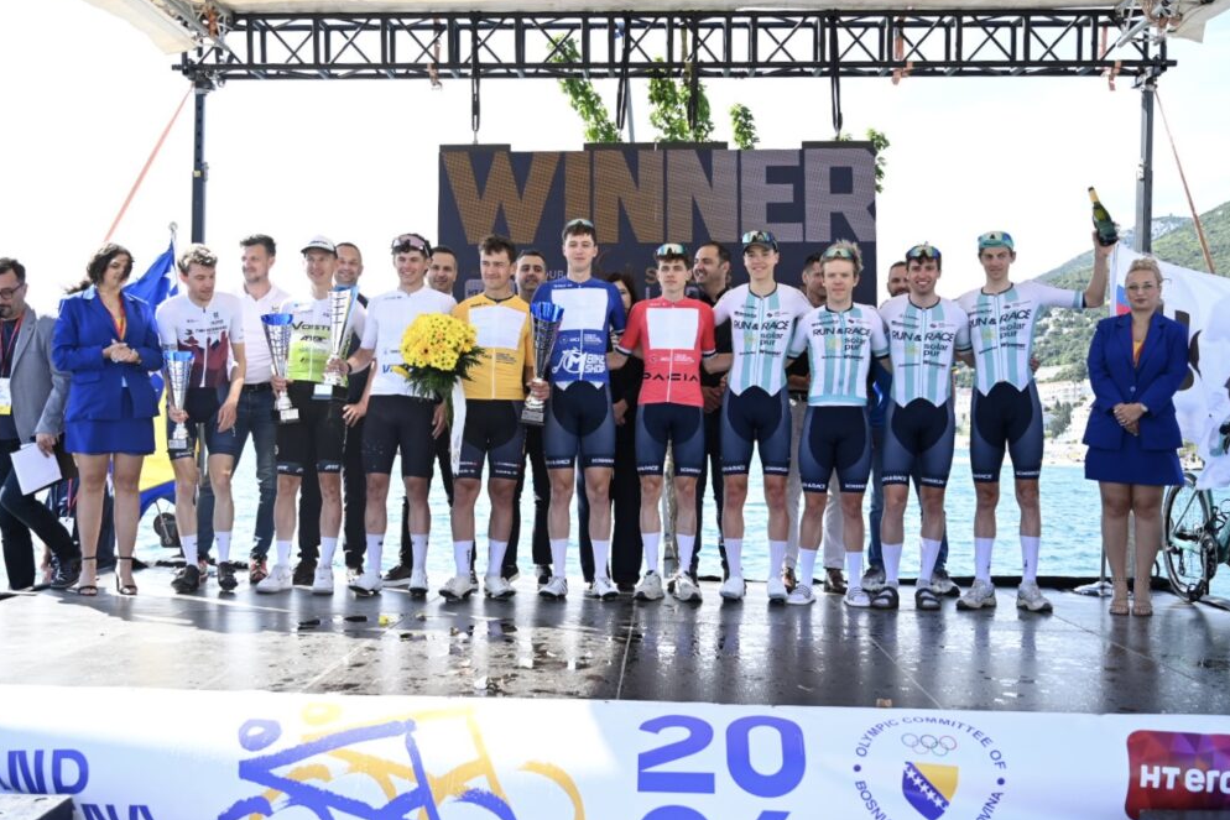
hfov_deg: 53.7
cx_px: 605
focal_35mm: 36
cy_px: 404
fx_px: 1214
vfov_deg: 37.4
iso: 100
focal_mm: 34.5
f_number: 4
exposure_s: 1/250
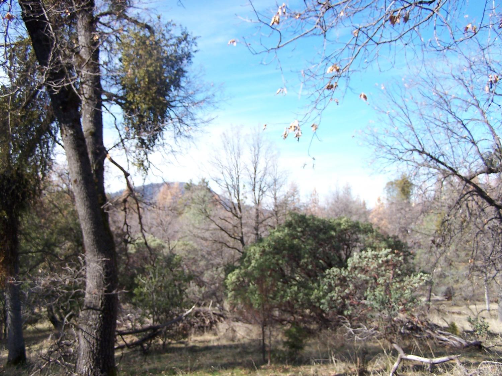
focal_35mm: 38
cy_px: 188
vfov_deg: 37.7
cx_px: 251
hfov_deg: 49.0
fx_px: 551
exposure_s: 1/350
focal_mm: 6.3
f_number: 2.8
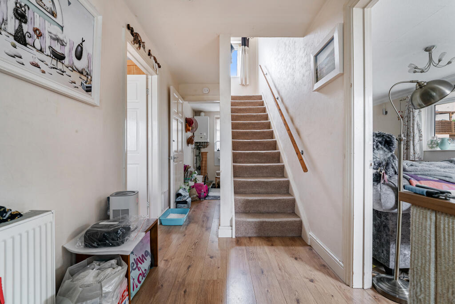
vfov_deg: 81.3
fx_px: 177
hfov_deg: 104.2
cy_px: 152
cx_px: 228
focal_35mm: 14
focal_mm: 14
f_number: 8
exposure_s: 1/400
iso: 320
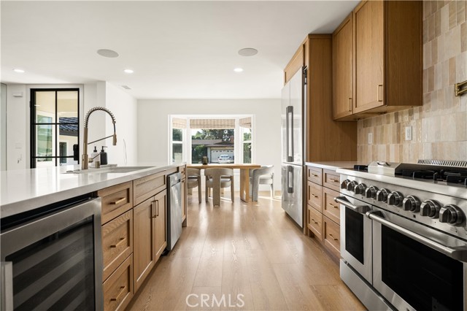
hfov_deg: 85.5
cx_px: 234
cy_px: 156
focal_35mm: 20
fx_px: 253
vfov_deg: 63.2
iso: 100
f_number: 6.3
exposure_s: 1/50
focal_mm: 19.5
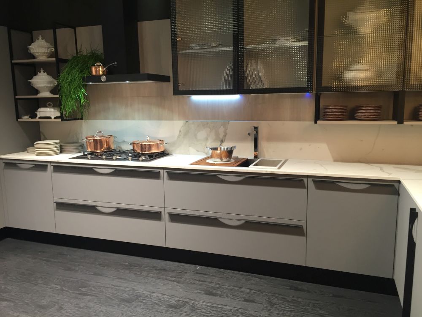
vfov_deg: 48.2
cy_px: 158
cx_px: 211
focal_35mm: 29
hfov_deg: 61.7
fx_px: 354
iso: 80
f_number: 2.2
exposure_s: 1/33
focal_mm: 4.15
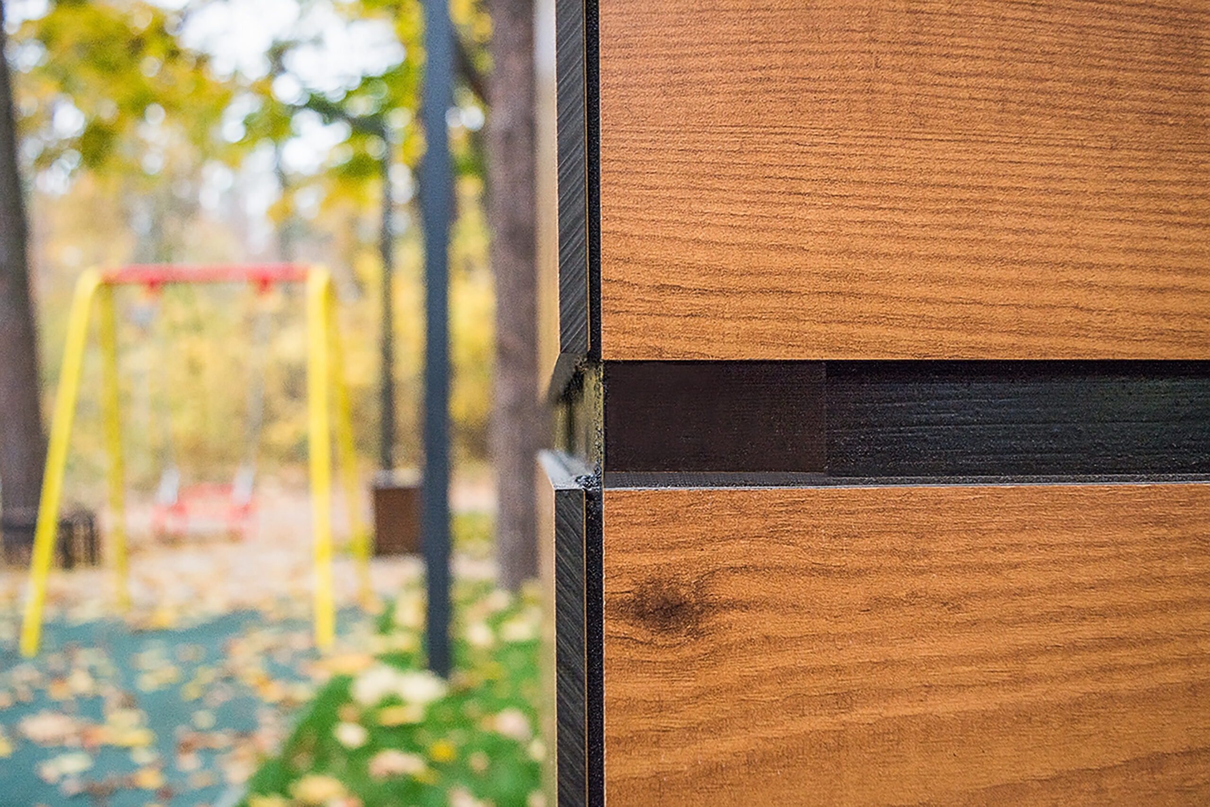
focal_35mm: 32
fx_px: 1059
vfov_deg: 41.7
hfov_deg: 59.5
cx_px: 605
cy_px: 404
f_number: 5.6
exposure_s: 1/125
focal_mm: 21
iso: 400
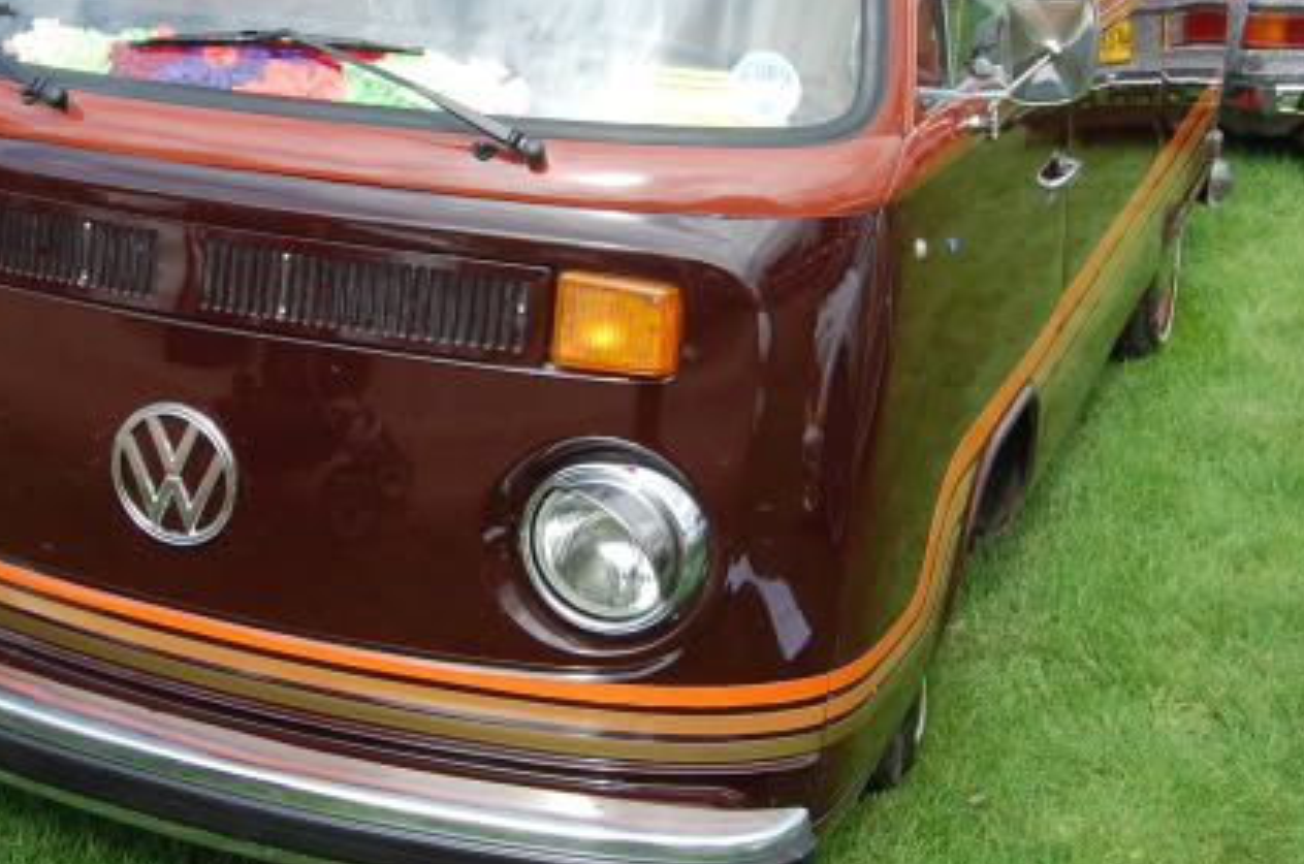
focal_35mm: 57
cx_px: 379
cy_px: 268
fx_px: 2061
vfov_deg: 23.5
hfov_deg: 34.6
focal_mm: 20
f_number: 7.1
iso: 200
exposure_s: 1/200
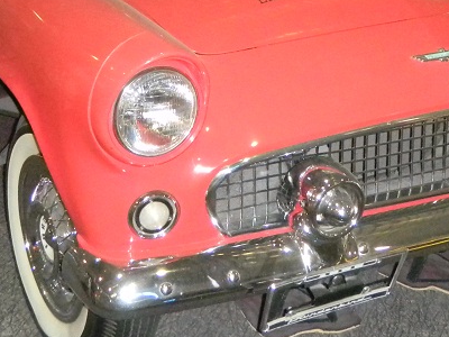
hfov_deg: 27.8
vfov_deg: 20.5
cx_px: 254
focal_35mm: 70
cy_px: 16
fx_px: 908
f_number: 3.9
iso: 800
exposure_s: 1/30
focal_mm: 5
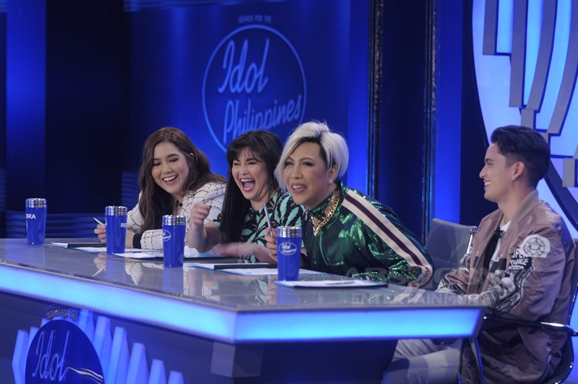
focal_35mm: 150
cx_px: 289
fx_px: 2405
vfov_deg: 9.1
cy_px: 192
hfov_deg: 13.7
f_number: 2.8
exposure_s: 1/60
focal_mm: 100
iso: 400
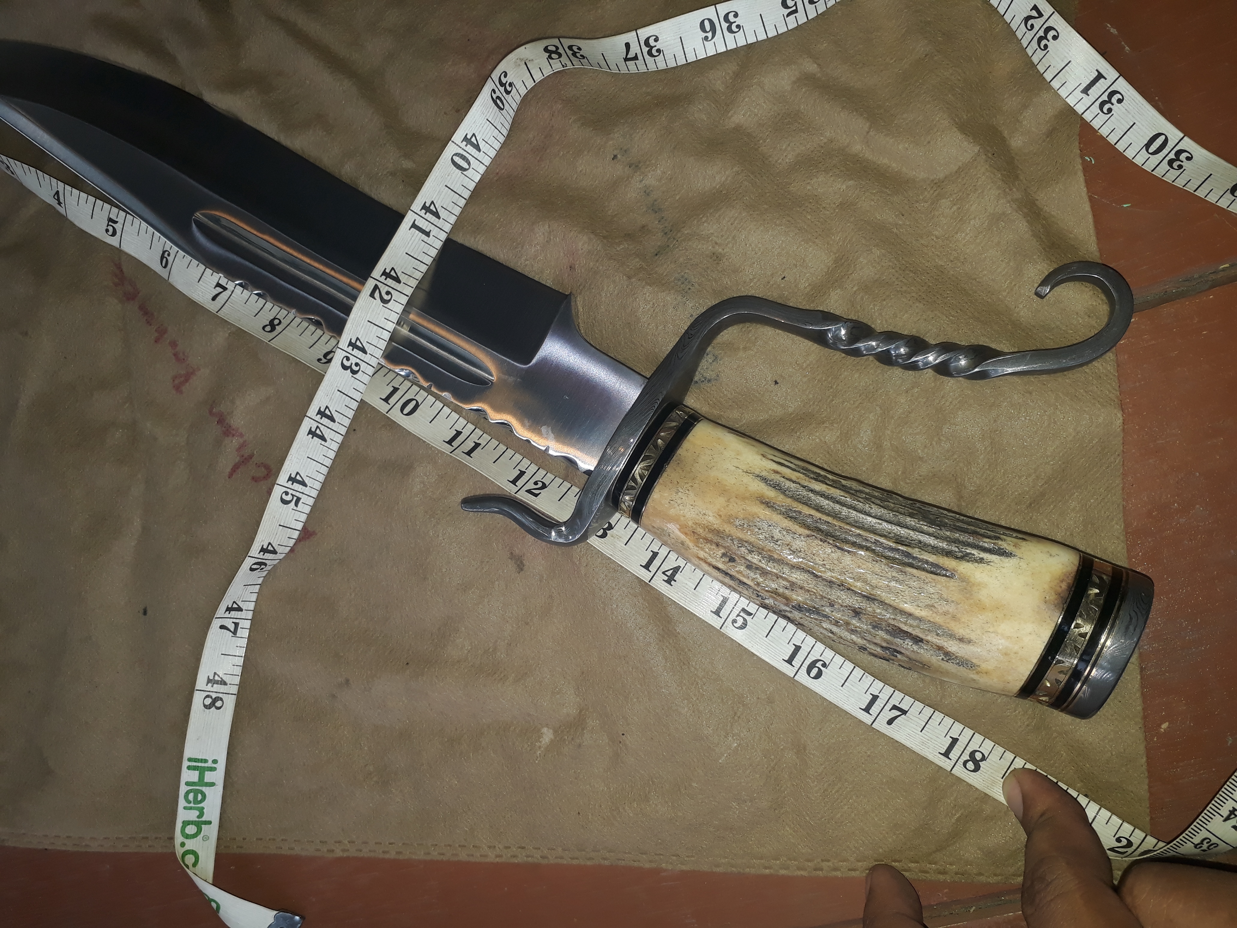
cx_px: 618
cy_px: 464
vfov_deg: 51.4
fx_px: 965
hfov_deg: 65.3
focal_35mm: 27
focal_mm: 3.6
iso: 50
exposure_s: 1/100
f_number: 1.9
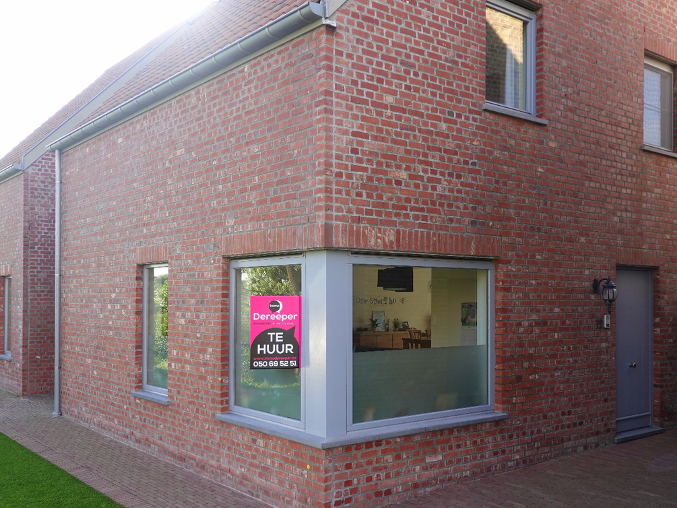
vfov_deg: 45.3
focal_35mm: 31
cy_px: 292
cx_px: 364
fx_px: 606
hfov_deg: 58.3
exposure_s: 1/200
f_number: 2.8
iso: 125
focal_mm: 9
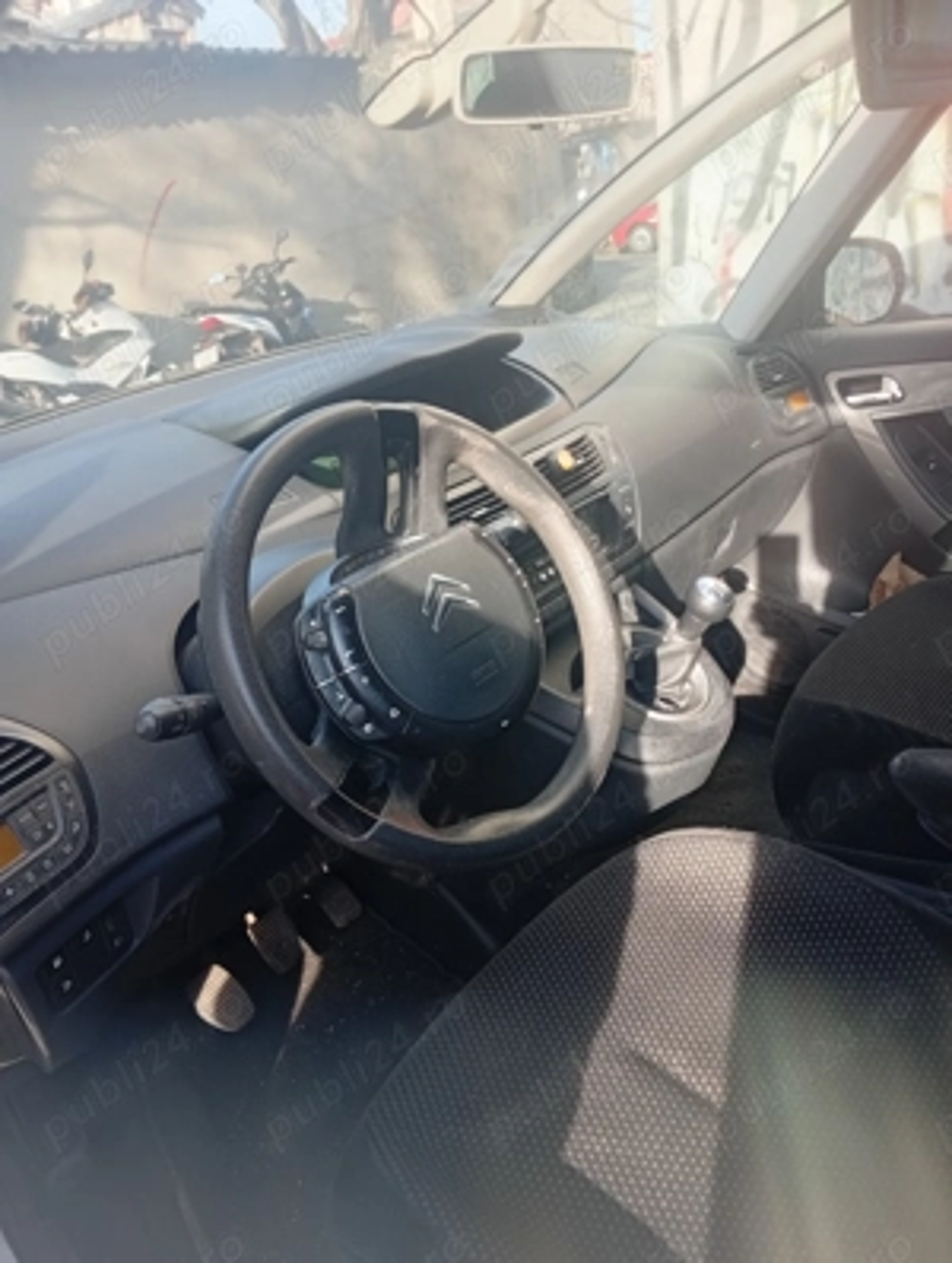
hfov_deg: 51.5
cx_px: 476
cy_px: 632
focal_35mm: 27
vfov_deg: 65.2
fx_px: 987
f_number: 1.8
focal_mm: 3.98
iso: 86
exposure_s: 1/50
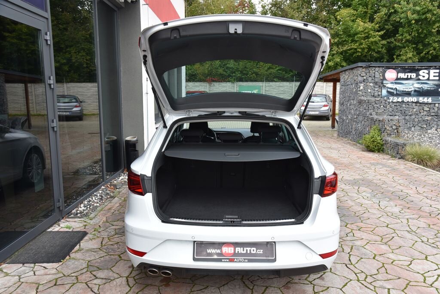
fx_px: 367
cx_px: 220
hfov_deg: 61.9
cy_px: 147
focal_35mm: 30
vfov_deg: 43.7
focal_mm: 30
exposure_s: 1/200
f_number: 7.1
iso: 500
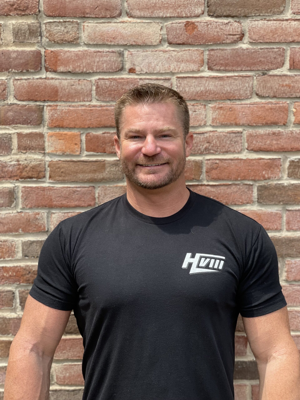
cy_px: 200
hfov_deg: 28.0
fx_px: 601
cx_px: 150
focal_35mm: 52
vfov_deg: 36.8
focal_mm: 6
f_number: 2
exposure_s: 1/841
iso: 32
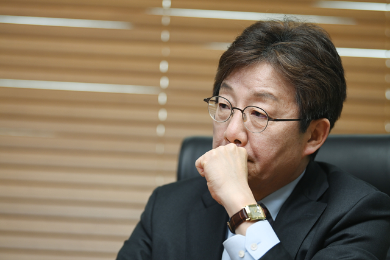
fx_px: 1084
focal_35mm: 100
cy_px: 130
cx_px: 195
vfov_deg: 13.7
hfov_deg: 20.4
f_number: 2.8
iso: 400
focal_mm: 100
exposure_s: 1/250
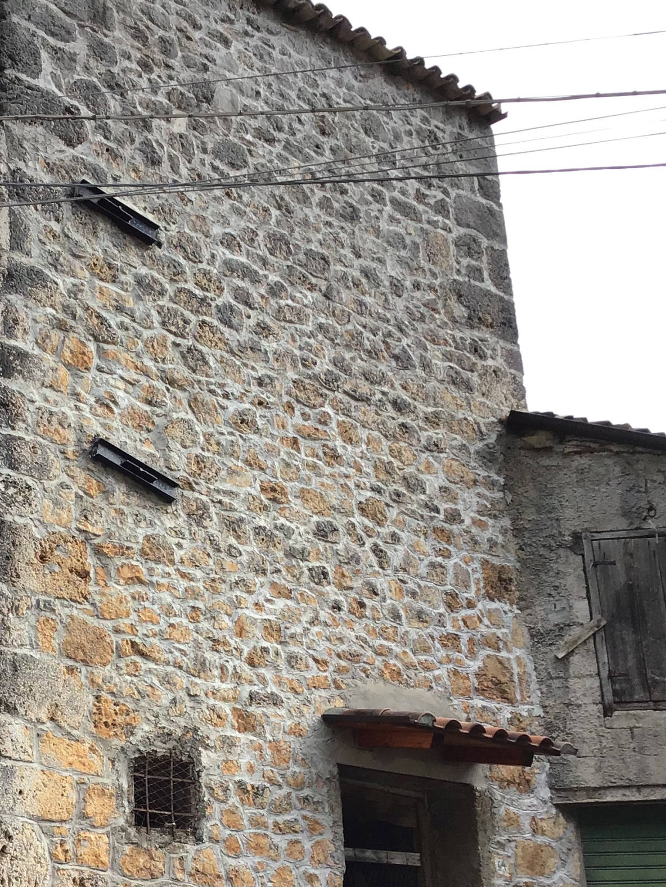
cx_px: 134
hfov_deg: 26.1
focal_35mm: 55
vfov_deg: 34.4
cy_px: 625
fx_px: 1411
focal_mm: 3.3
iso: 25
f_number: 2.4
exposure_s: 1/673
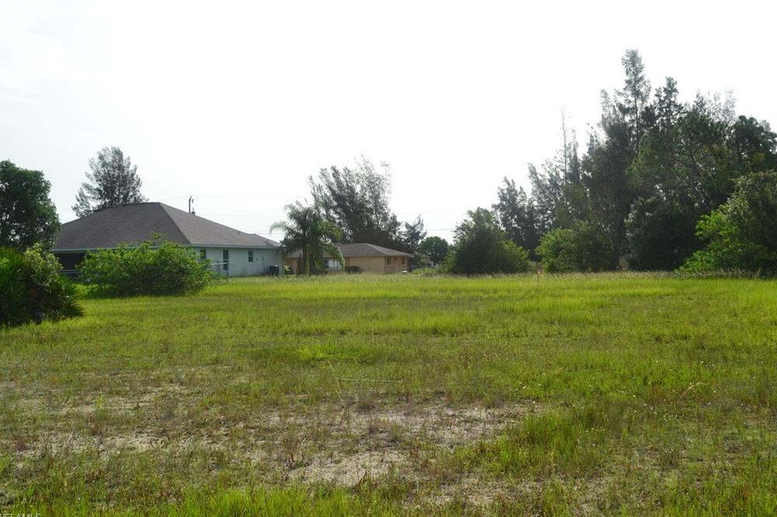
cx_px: 385
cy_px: 260
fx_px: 928
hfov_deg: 45.4
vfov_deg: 31.2
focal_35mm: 43
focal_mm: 28
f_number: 11
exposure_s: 1/500
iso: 360
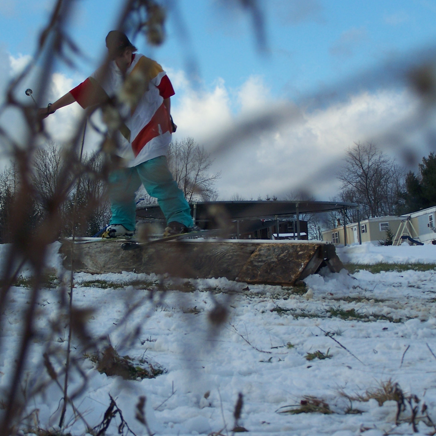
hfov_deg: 21.7
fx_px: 1140
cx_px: 208
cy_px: 219
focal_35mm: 80
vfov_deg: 21.7
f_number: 3.2
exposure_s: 1/500
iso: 80
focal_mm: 11.1
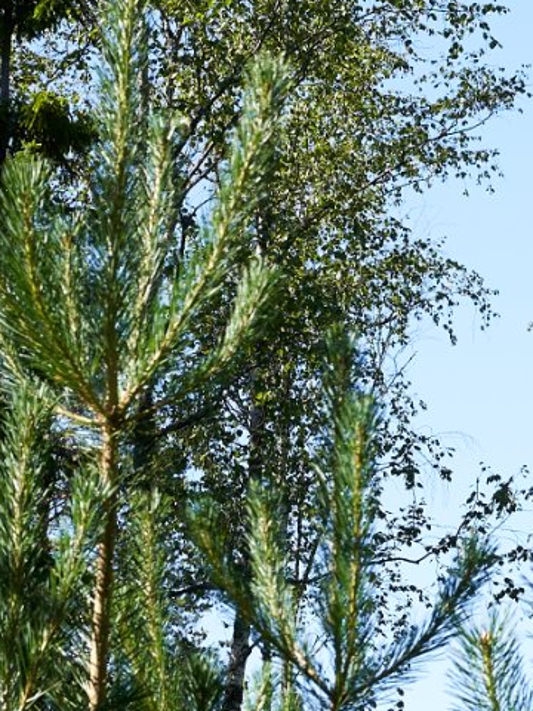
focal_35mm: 207
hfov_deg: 6.9
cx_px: 1164
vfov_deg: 9.5
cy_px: 215
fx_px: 4251
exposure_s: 1/160
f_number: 8
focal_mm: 40.4
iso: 100
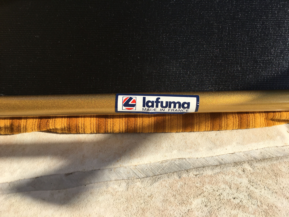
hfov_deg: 61.7
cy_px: 108
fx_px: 242
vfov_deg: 48.2
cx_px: 144
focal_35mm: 29
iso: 25
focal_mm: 4.15
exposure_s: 1/1115
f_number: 2.2
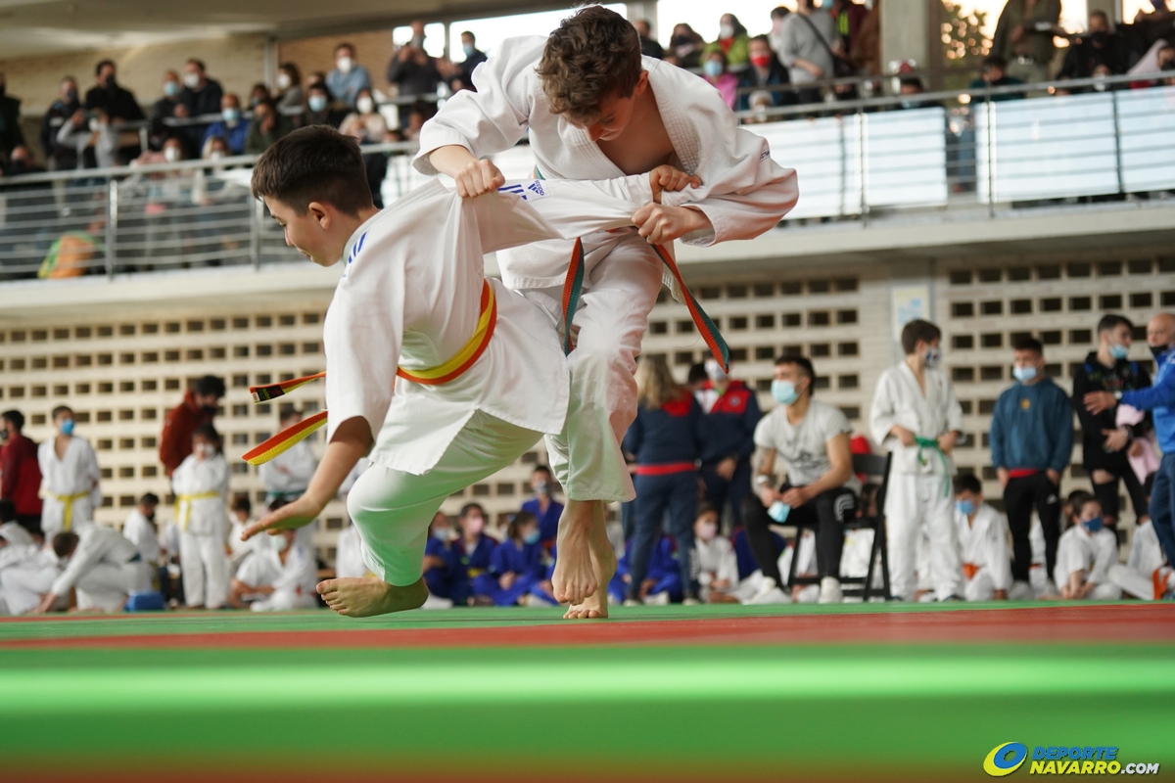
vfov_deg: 14.4
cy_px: 392
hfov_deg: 21.5
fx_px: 3100
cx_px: 588
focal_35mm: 95
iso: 2000
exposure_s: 1/800
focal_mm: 95
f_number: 4
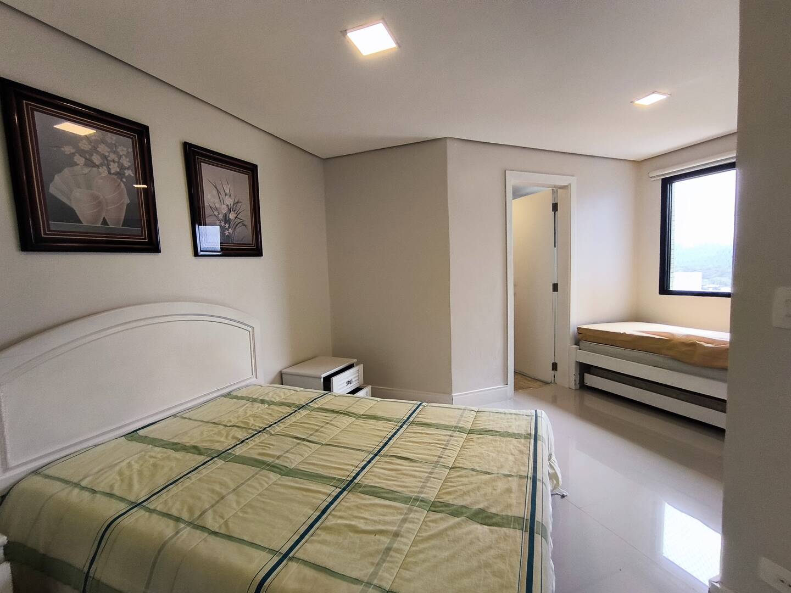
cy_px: 296
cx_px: 396
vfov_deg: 78.1
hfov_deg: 94.5
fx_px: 366
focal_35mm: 16
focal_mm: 1.65
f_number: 2.2
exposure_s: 1/120
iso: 80
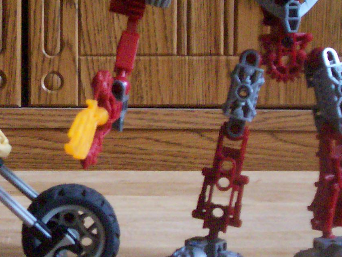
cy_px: 125
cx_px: 34
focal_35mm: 98
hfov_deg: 19.7
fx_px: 968
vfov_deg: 15.1
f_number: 4.5
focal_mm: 5.9
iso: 378
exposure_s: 1/8
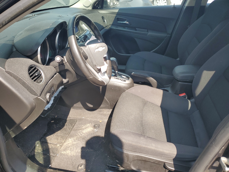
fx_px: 172
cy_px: 86
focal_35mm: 26
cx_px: 114
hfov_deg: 67.3
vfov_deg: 53.1
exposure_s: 1/625
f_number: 1.5
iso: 50
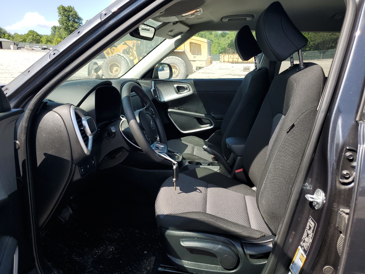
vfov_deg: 53.1
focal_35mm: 26
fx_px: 274
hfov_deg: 67.3
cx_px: 182
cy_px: 137
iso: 50
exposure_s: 1/1250
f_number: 1.5
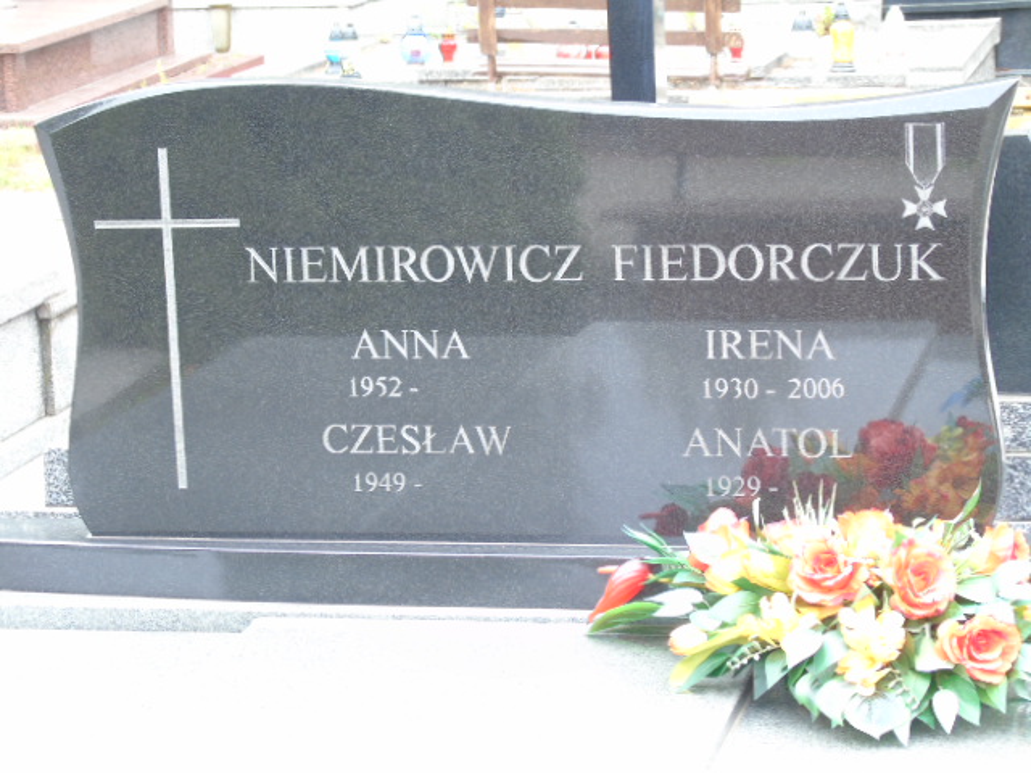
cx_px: 516
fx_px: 3217
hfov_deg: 18.2
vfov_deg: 13.7
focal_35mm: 108
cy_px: 386
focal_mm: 19
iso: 100
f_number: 4.4
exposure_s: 1/30
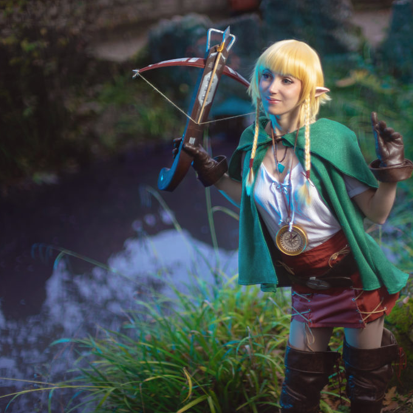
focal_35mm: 64
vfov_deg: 26.9
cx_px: 278
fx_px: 864
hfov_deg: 26.7
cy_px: 207
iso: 50
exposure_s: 1/80
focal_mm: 50
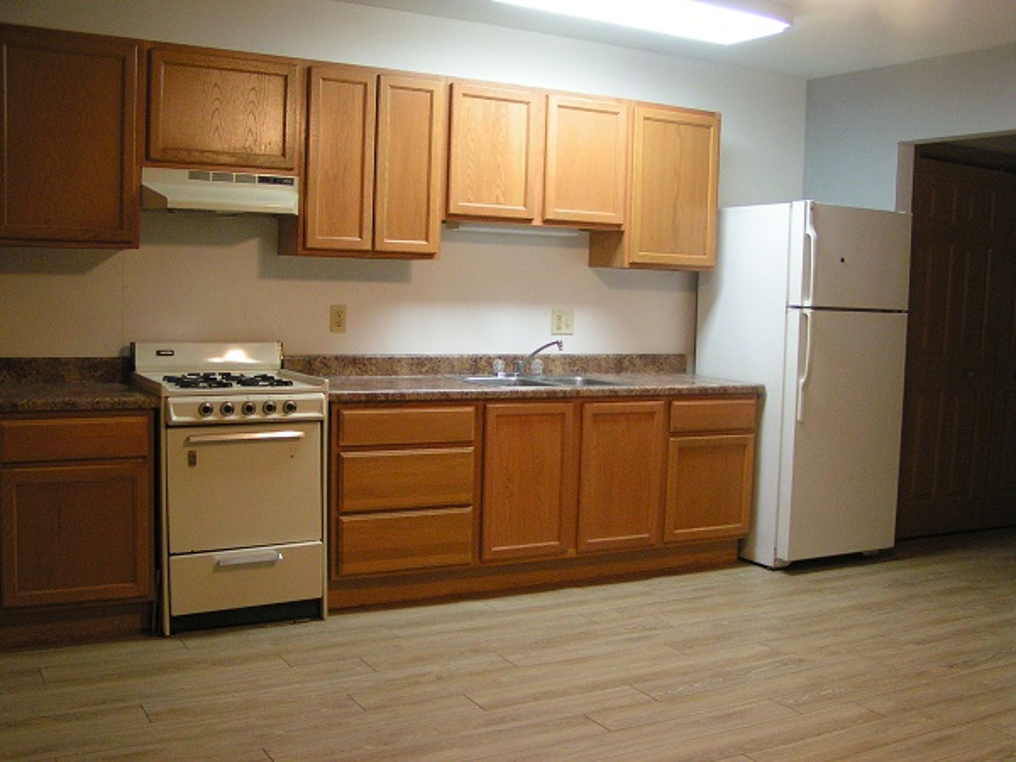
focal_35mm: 38
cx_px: 508
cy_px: 381
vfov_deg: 37.7
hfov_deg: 49.0
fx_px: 1115
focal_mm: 5.8
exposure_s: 1/40
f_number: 2.8
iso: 160
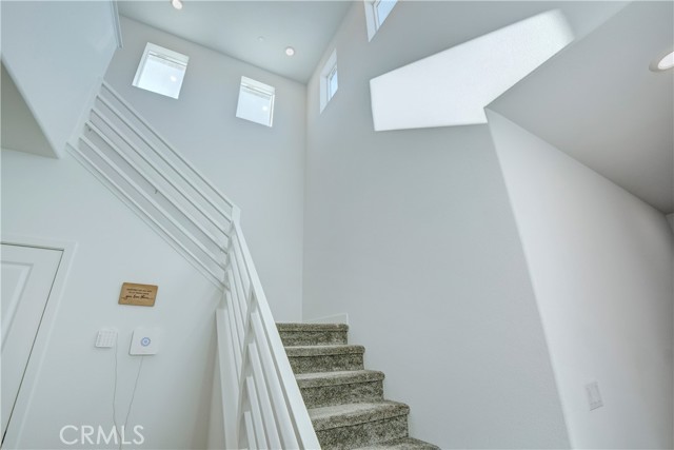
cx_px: 337
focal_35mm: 15
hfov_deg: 100.4
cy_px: 225
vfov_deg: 77.4
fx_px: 281
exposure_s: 1/80
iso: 400
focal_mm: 10
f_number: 11
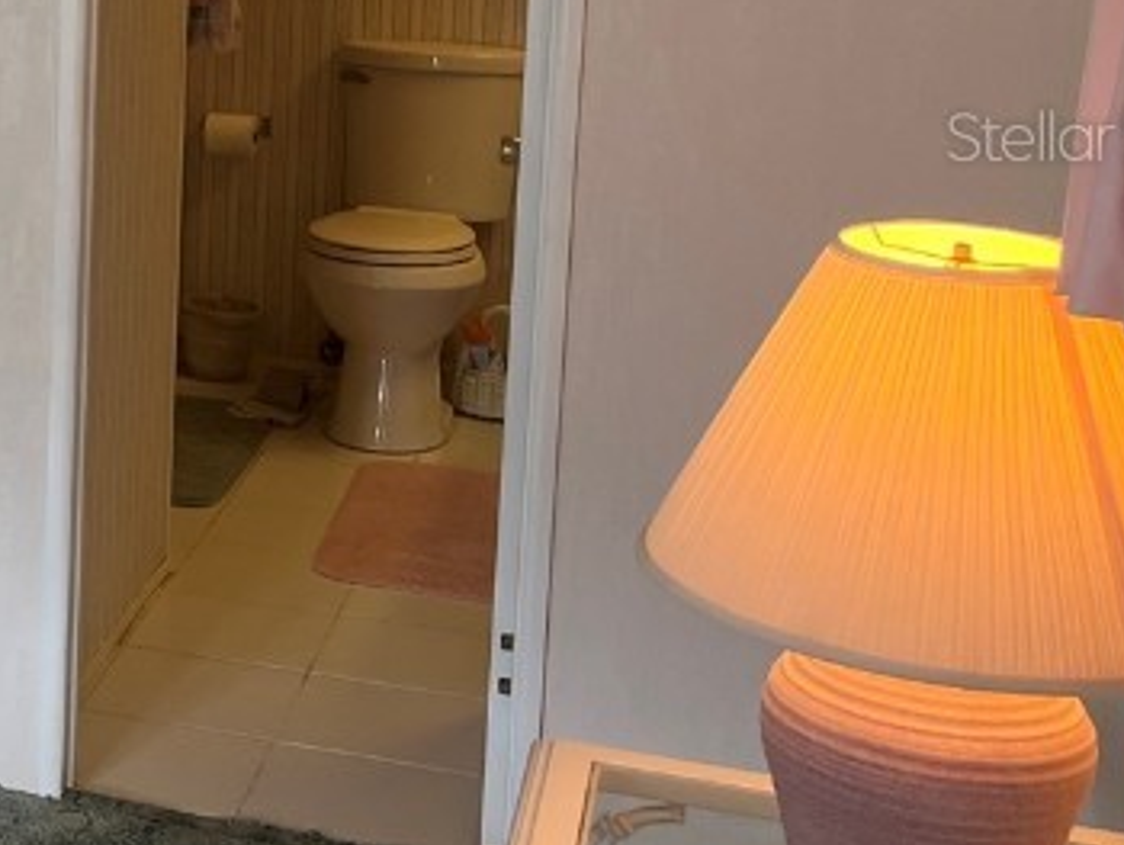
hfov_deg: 22.5
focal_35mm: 76
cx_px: -395
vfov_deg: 19.2
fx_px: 2469
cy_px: 135
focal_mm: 5.1
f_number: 1.6
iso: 80
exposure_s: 1/120
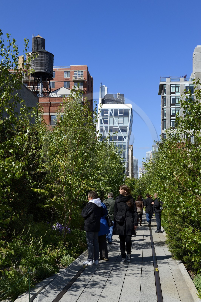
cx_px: 100
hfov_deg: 28.0
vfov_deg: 41.1
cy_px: 151
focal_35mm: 48
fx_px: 402
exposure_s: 1/400
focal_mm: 48
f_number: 10
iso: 200
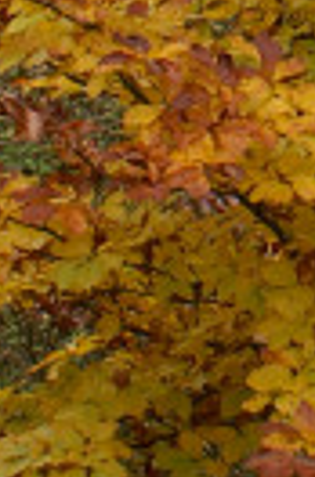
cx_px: 416
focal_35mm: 223
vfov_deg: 8.9
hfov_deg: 6.1
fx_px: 2950
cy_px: -379
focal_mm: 26
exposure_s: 1/50
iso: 100
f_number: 4.5
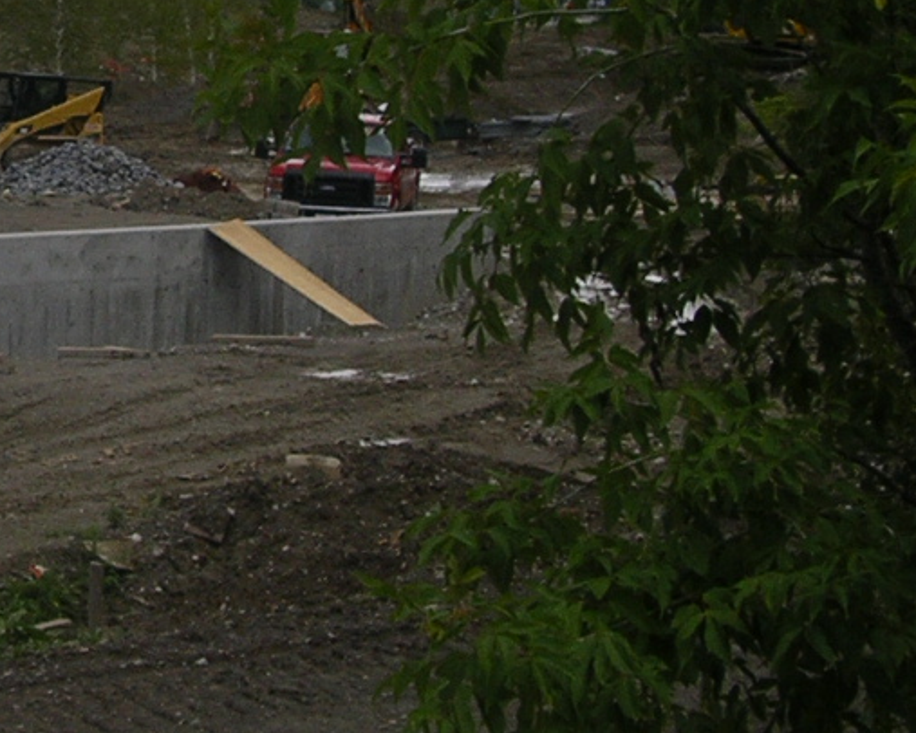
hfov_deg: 15.8
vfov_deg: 13.1
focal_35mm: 117
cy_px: 83
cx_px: -173
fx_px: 3173
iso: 50
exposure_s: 1/400
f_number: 2.9
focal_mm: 5.8
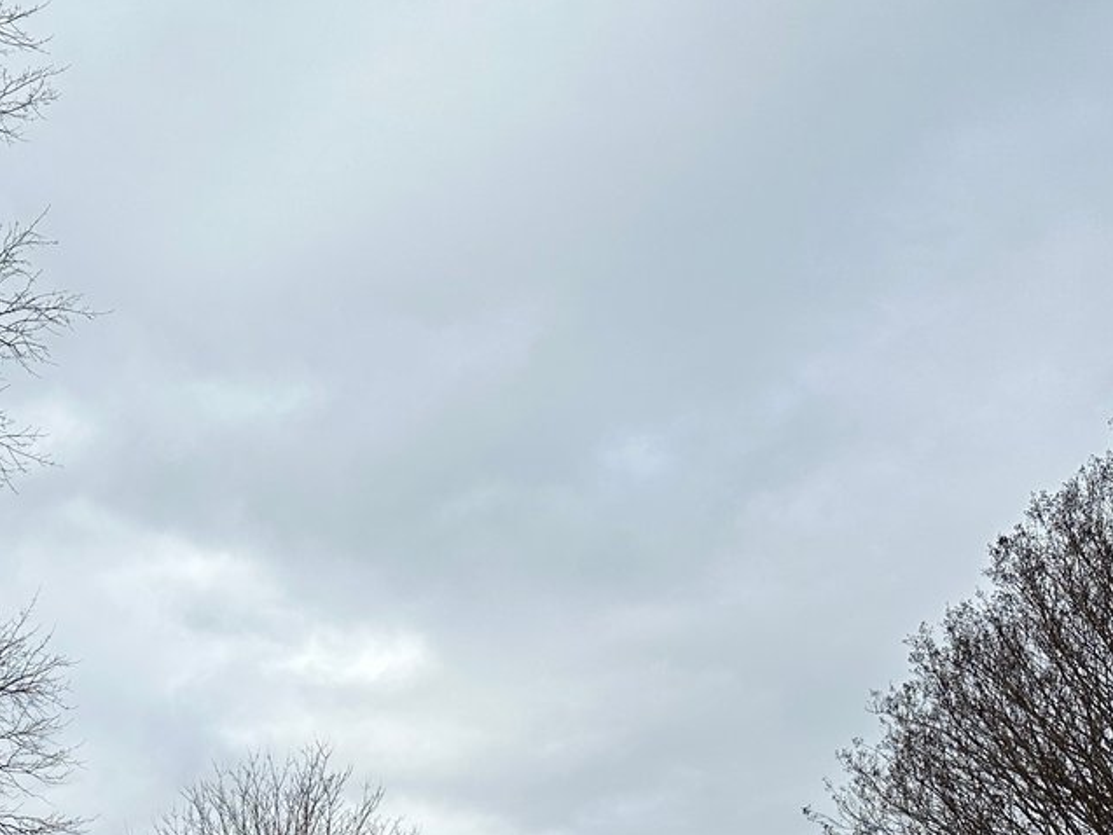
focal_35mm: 57
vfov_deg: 24.0
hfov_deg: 31.5
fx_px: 1833
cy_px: 925
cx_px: 32
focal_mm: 6.86
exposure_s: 1/2660
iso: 80
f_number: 1.78
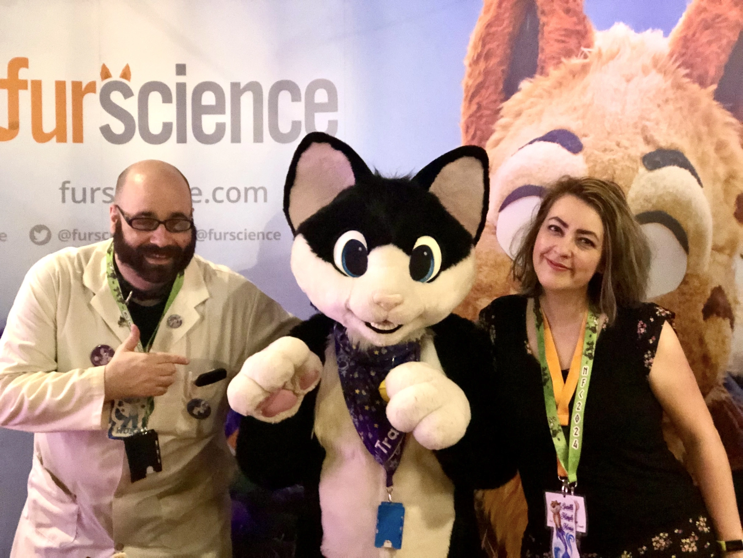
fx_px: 1223
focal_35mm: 57
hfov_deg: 33.8
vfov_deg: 25.7
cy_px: 279
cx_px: 372
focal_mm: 6.6
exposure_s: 1/33
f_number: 2.8
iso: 1250
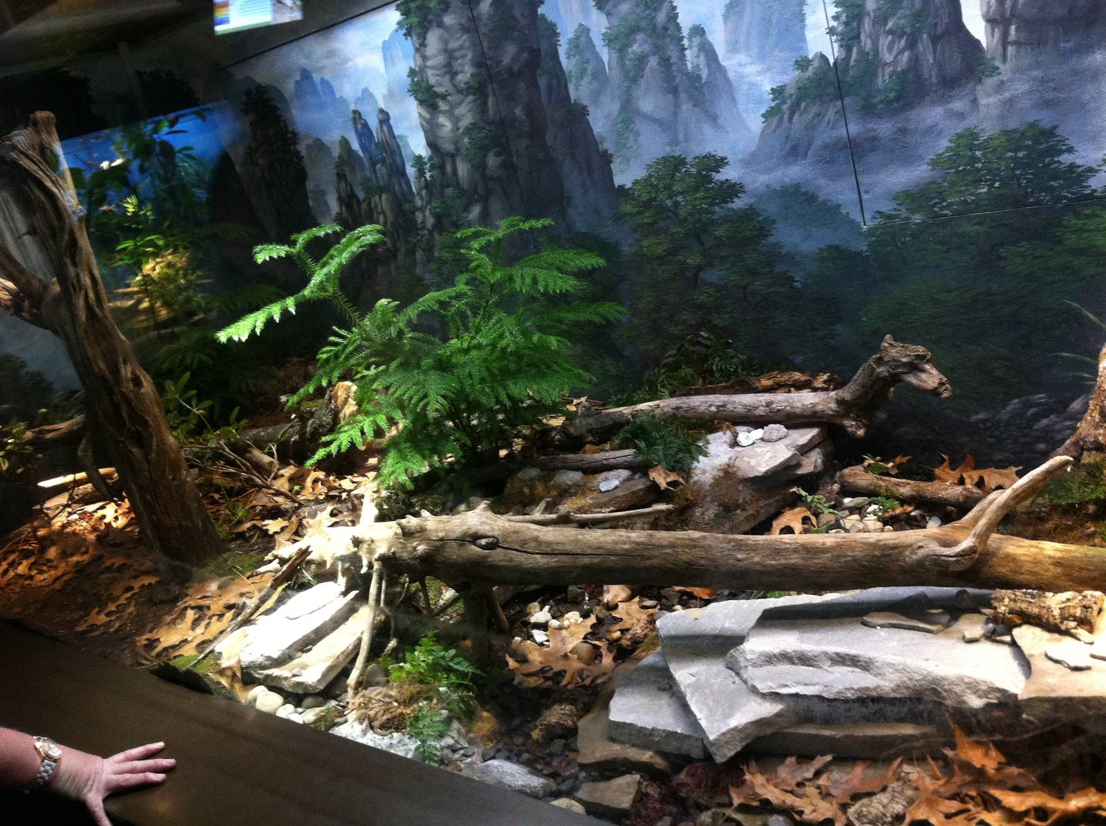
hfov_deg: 52.7
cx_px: 553
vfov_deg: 40.6
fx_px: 1117
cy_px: 413
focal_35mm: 35
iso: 200
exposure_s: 1/15
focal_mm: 3.85
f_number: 2.8
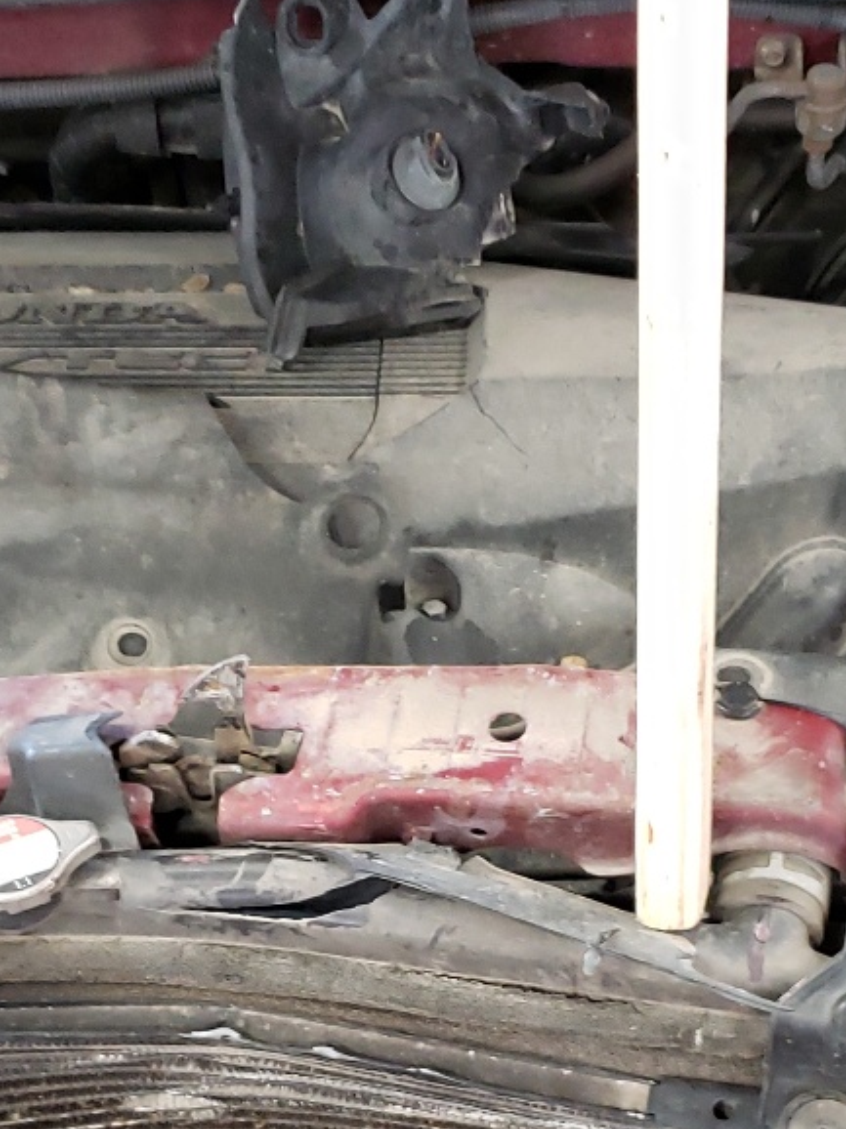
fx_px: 2348
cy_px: 996
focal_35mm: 72
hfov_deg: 20.4
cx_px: 453
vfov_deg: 26.2
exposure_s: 1/30
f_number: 1.5
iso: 249
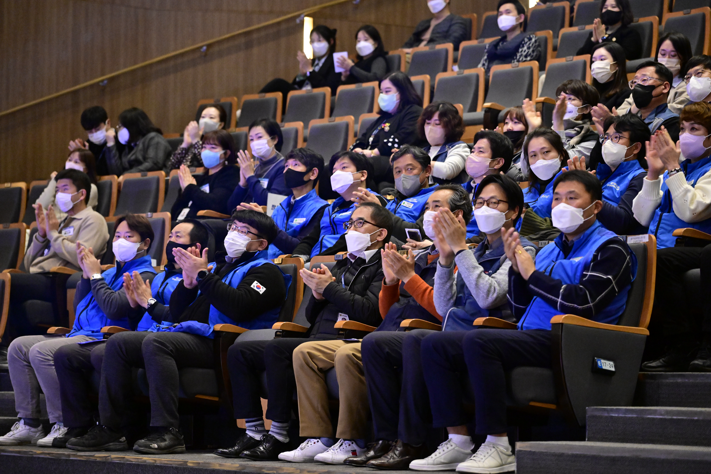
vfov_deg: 11.4
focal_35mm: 120
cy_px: 237
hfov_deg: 17.1
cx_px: 356
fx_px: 2370
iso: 6400
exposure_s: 1/50
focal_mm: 120
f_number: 4
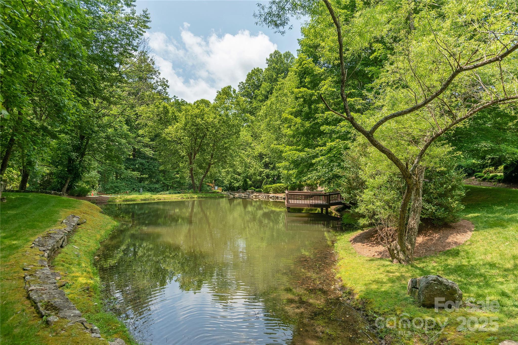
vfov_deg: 61.9
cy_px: 172
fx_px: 288
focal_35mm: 20
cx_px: 259
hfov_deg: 84.0
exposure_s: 1/640
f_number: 7.1
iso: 320
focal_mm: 20
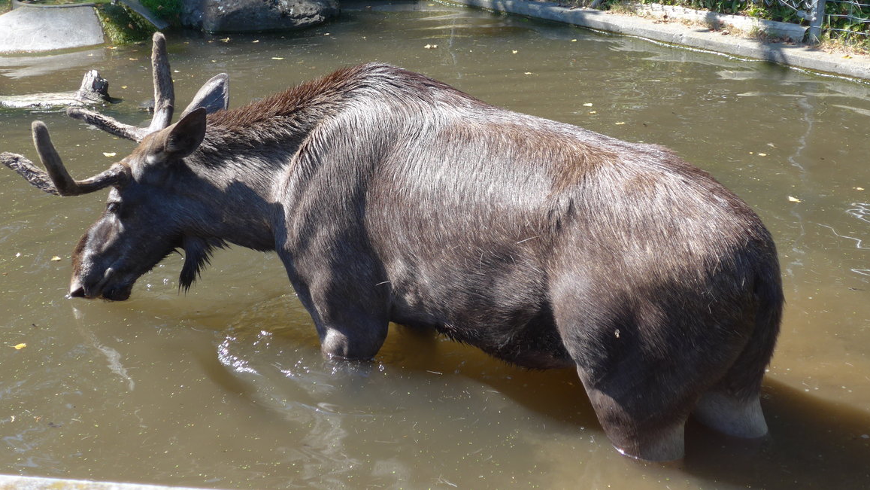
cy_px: 152
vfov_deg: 22.9
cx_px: 438
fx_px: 1200
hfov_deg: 39.9
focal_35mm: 52
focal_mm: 9.5
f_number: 3
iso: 80
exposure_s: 1/400
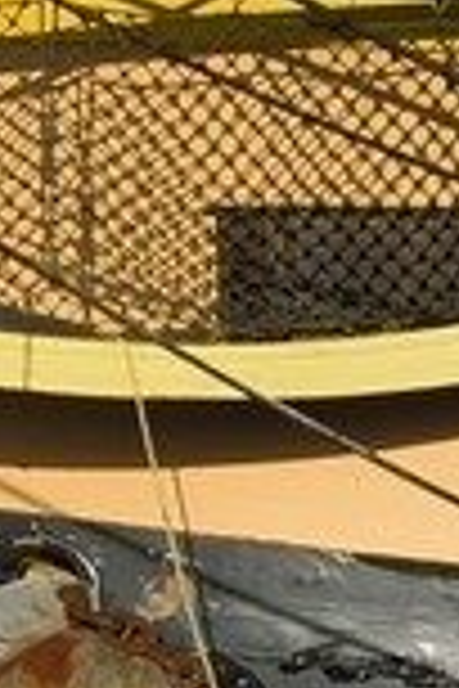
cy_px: -391
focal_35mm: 282
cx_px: -2241
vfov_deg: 7.2
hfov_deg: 4.0
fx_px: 5393
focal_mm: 27
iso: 200
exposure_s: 1/250
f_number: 14
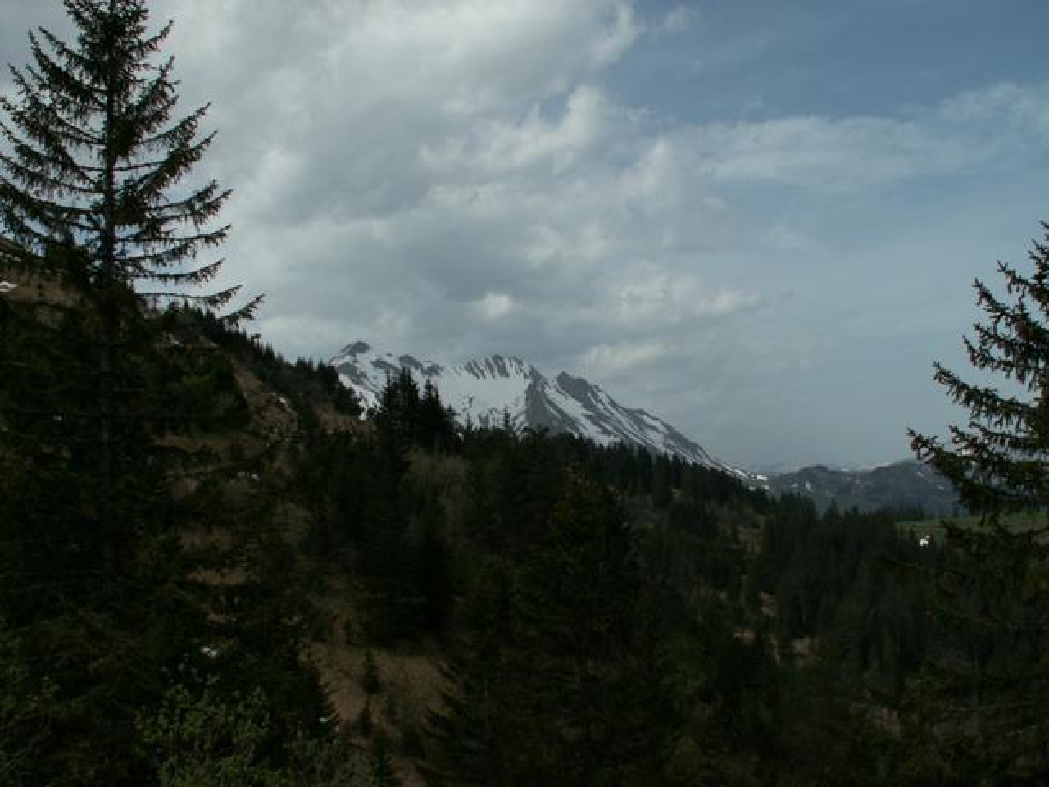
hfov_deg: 52.6
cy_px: 394
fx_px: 1061
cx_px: 524
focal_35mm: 35
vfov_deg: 40.7
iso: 50
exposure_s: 1/800
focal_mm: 5.86
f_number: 4.5
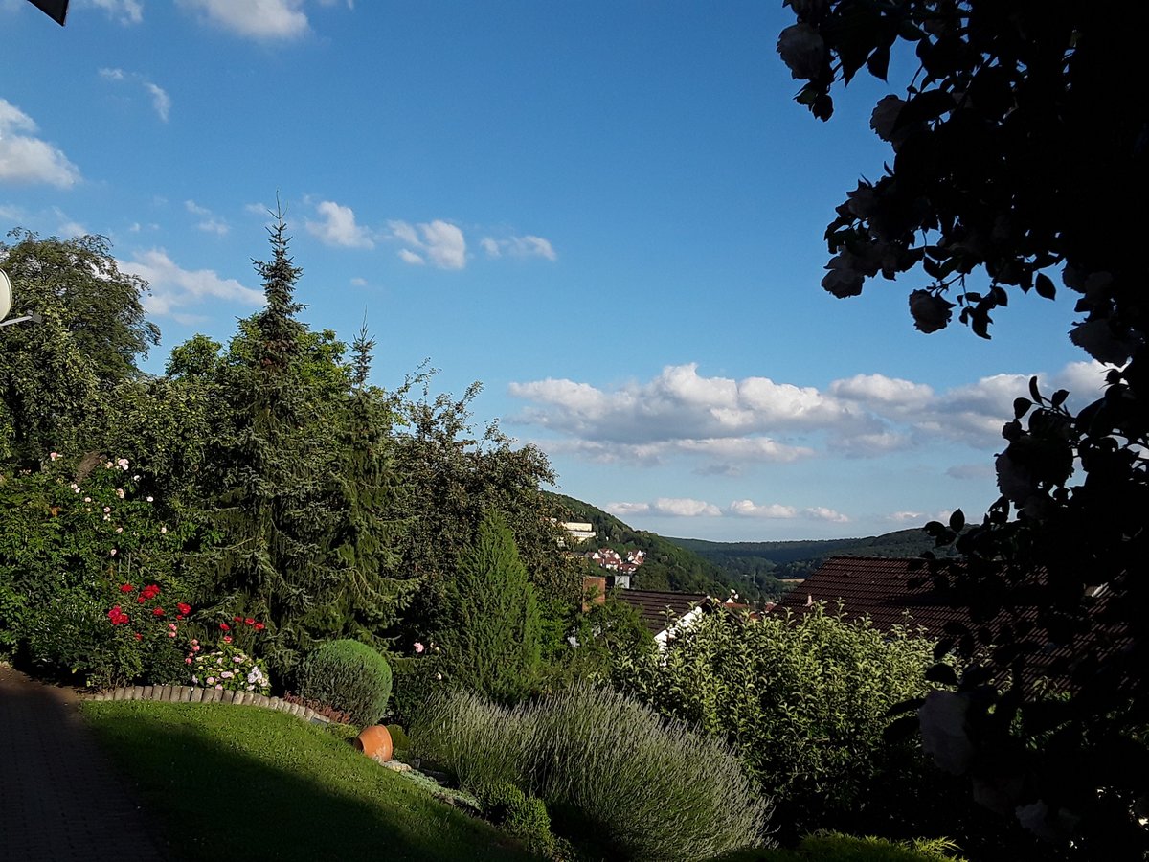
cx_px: 574
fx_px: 896
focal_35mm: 27
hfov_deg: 65.3
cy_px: 431
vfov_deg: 51.4
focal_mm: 2.91
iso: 40
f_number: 1.9
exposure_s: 1/1890
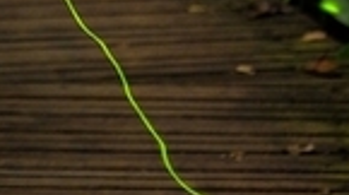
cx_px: -197
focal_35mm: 325
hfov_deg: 6.6
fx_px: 3003
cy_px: -480
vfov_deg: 3.6
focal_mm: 50
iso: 1600
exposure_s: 302
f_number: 2
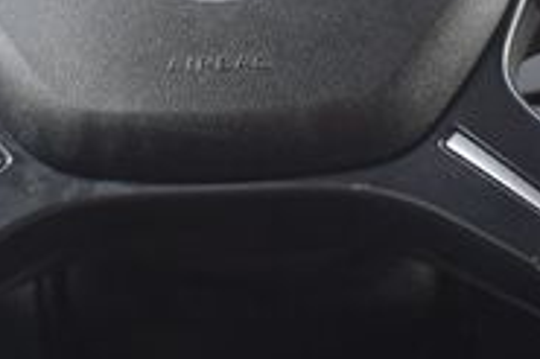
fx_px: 1708
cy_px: 53
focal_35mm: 114
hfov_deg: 17.9
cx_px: 178
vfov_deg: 11.9
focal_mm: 22
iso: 400
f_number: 7.1
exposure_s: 1/30
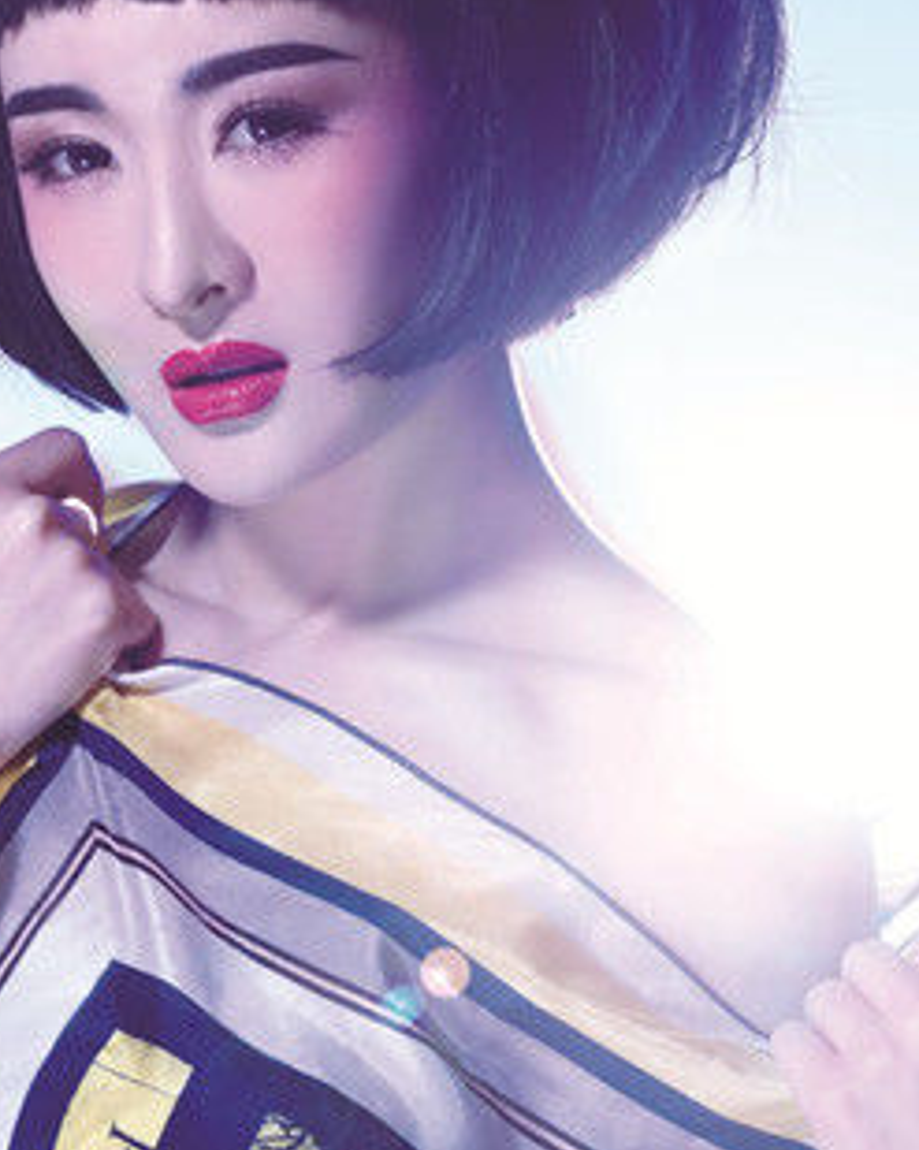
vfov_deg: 6.7
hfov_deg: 5.4
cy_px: 175
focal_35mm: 287
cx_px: 521
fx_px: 9762
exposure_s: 1/125
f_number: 8
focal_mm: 105
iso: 100
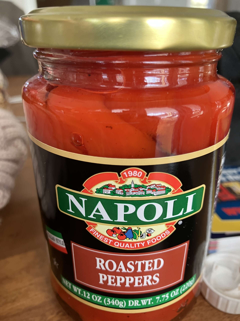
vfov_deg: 63.4
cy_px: 160
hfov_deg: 49.7
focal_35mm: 28
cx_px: 120
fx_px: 259
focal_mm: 3.99
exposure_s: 1/60
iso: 125
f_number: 1.8
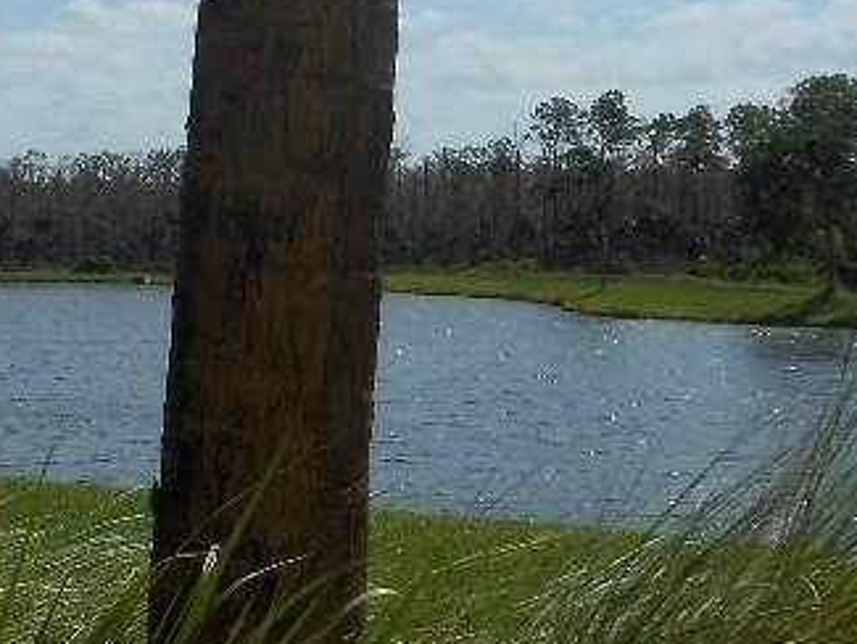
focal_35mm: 82
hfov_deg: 22.7
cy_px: 69
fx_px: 2031
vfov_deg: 17.7
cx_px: -32
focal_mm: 4.6
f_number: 11.5
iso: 80
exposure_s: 1/250
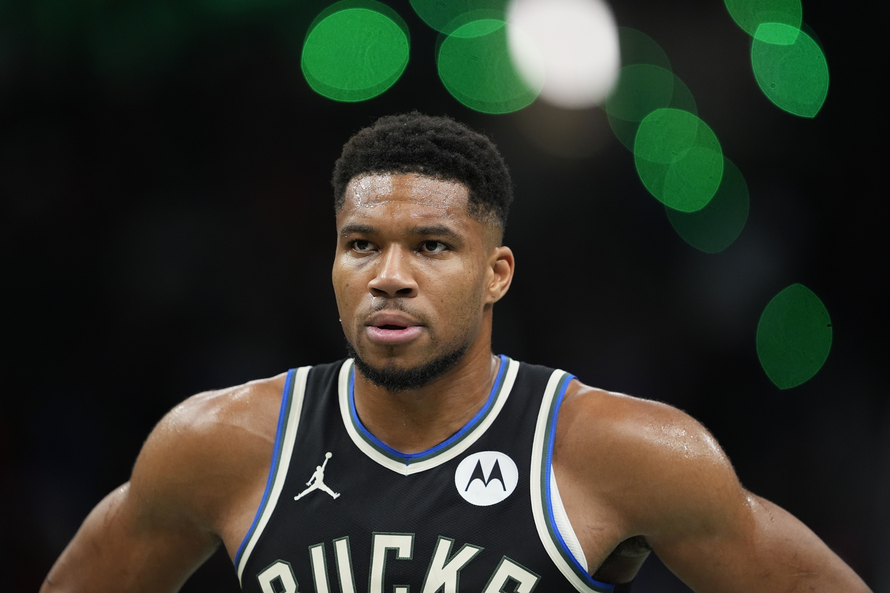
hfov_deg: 5.2
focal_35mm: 400
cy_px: 296
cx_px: 445
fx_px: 9888
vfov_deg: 3.4
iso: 3200
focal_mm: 400
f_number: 2.8
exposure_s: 1/1600
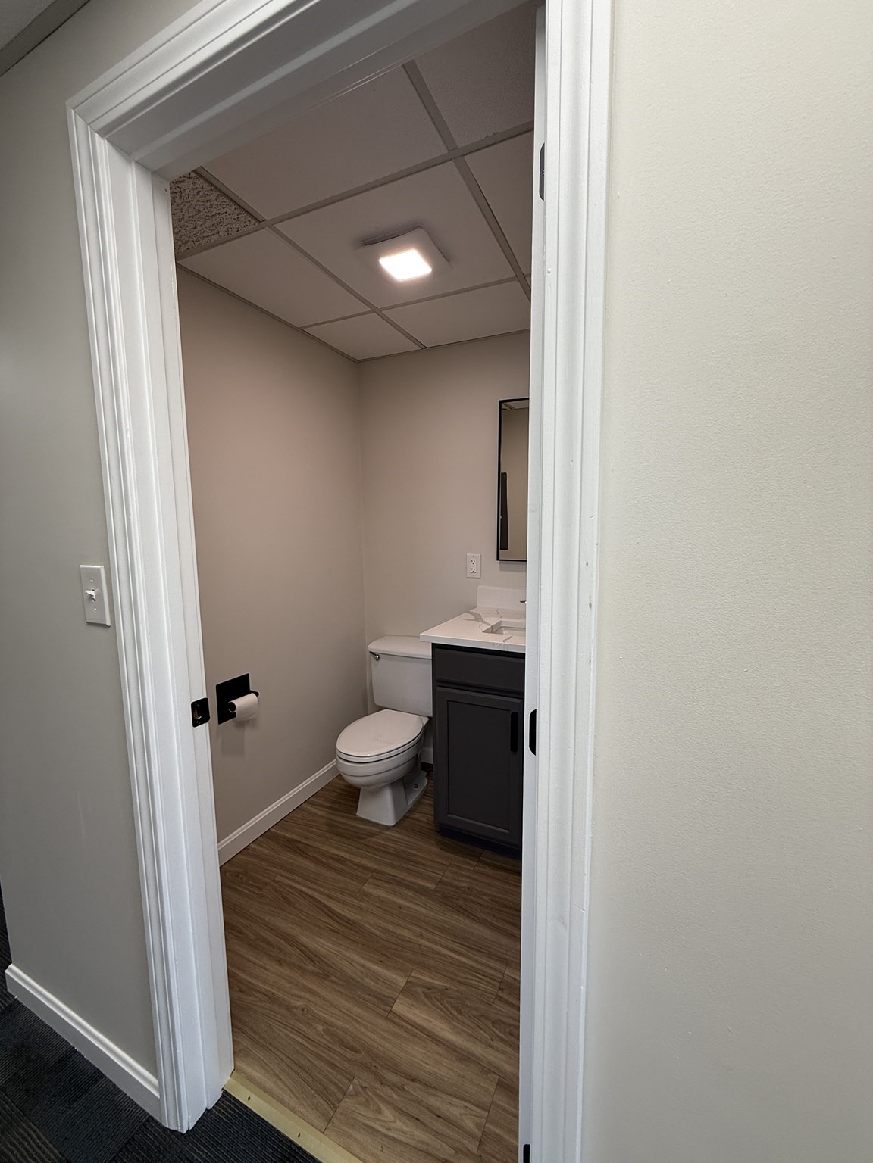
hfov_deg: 85.7
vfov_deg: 102.1
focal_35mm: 14
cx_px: 436
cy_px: 582
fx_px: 471
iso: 100
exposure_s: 1/120
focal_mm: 2.22
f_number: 2.2
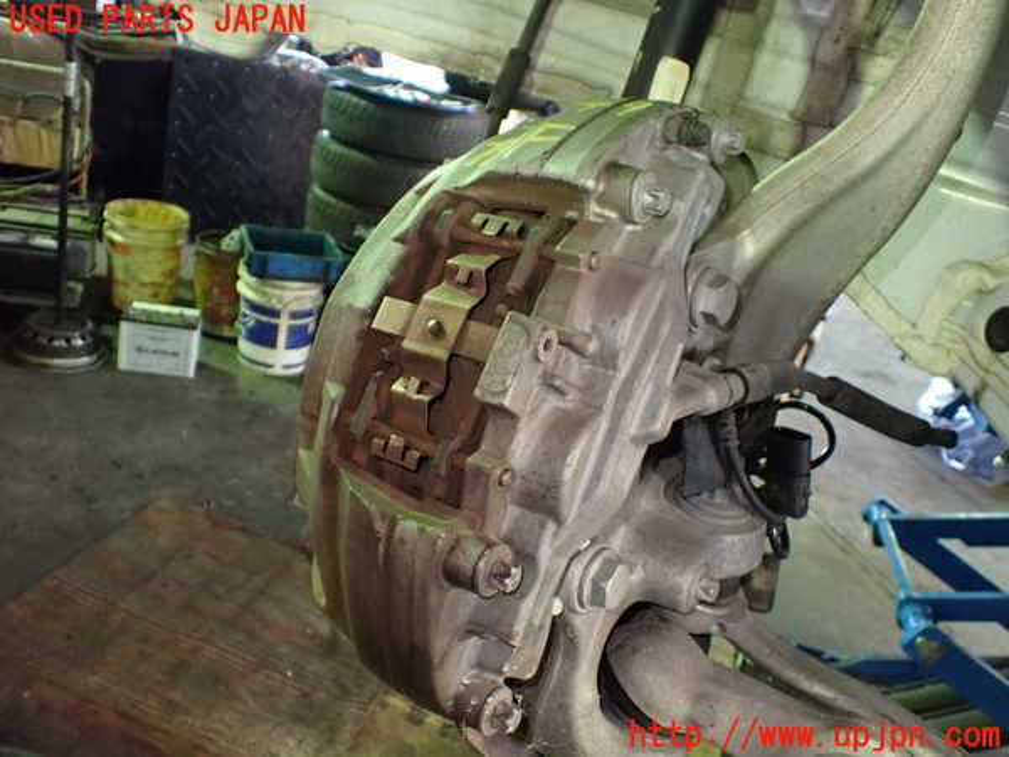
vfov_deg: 46.8
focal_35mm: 30
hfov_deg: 60.0
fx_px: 874
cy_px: 378
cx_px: 504
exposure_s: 1/40
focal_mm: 5.4
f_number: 2.3
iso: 800
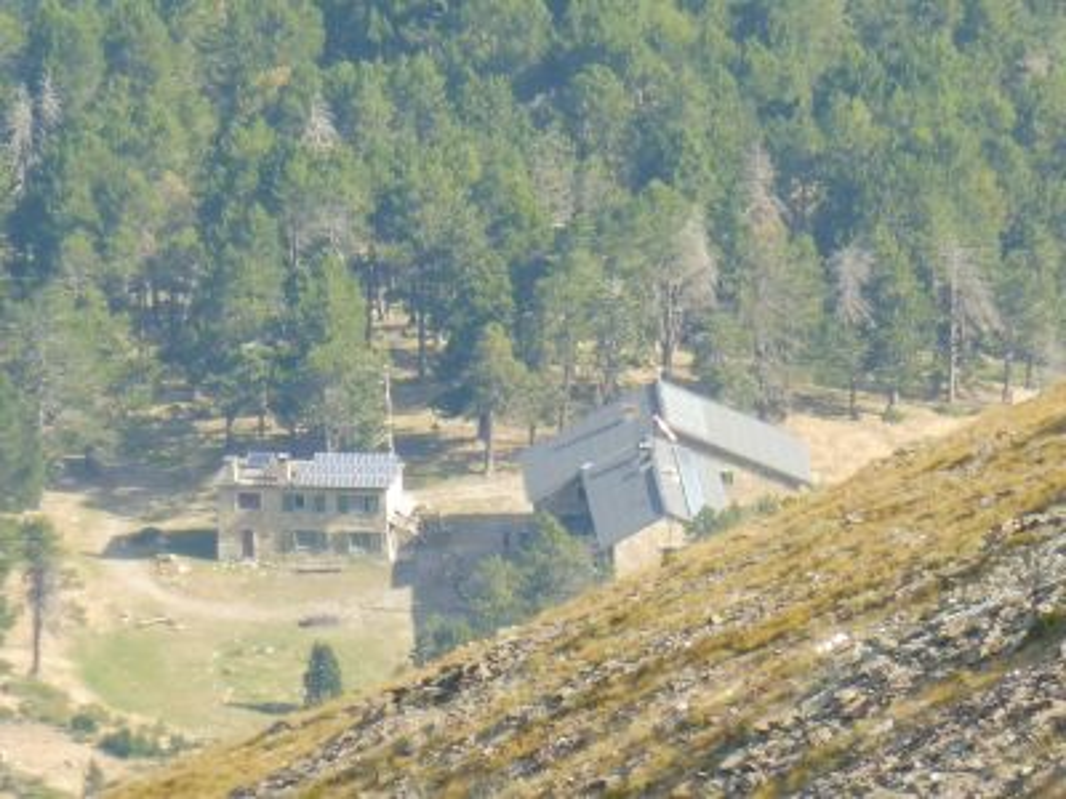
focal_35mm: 480
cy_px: 400
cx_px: 533
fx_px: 14782
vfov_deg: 3.1
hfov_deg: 4.1
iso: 100
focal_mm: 86
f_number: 6.4
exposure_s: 1/125
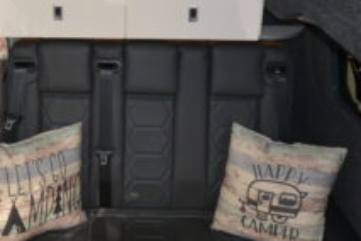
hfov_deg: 39.5
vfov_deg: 26.3
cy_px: 24
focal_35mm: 50
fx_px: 496
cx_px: 121
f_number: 5.6
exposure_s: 1/200
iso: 100
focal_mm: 11
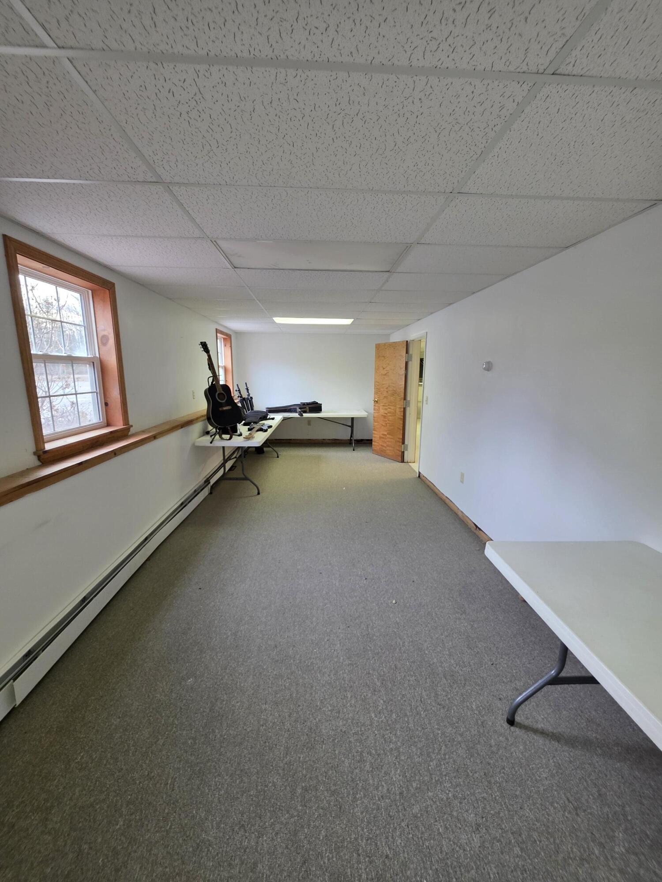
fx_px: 331
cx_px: 331
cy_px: 441
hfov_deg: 89.9
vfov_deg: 106.2
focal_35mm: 13
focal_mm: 2.2
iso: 160
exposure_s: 1/60
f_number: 1.9
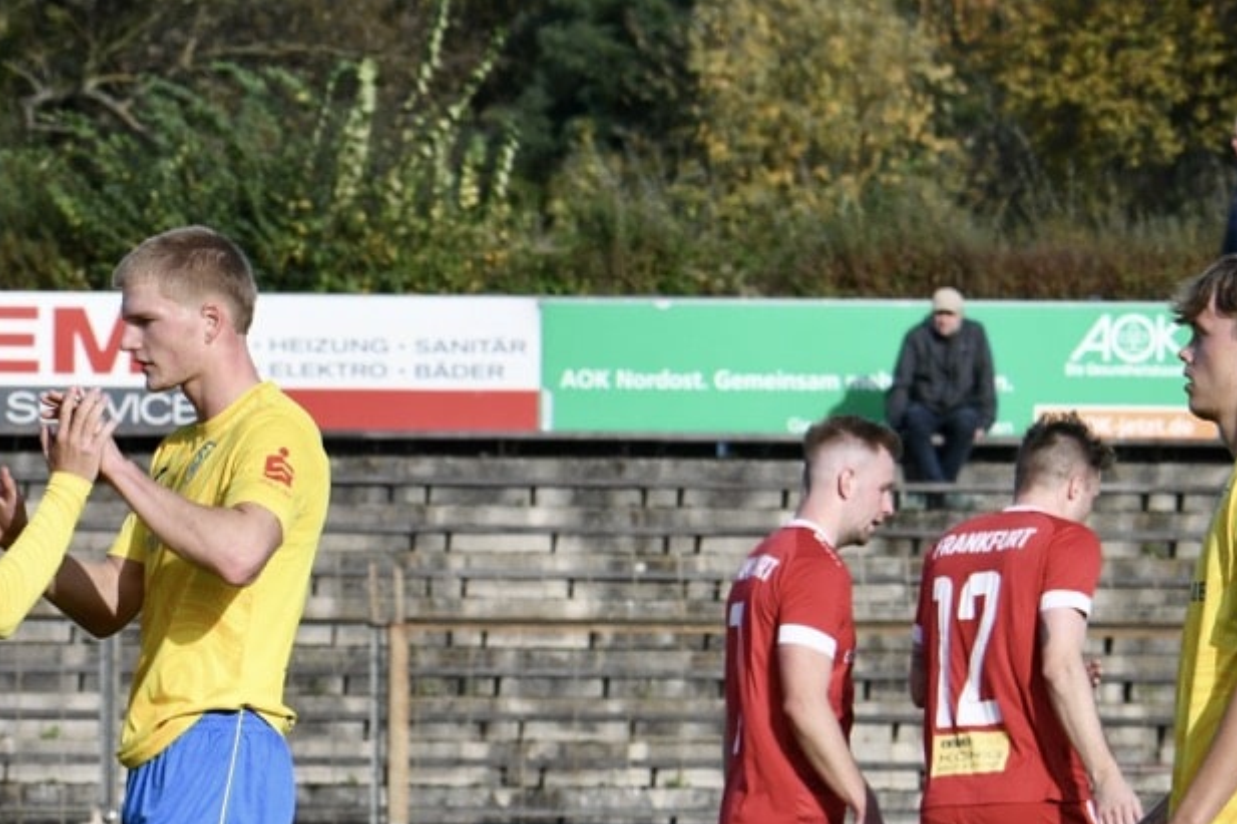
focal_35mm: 280
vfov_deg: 4.9
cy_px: 853
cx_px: 267
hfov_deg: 7.3
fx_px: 9618
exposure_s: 1/1600
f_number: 8
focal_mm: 135
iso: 2000
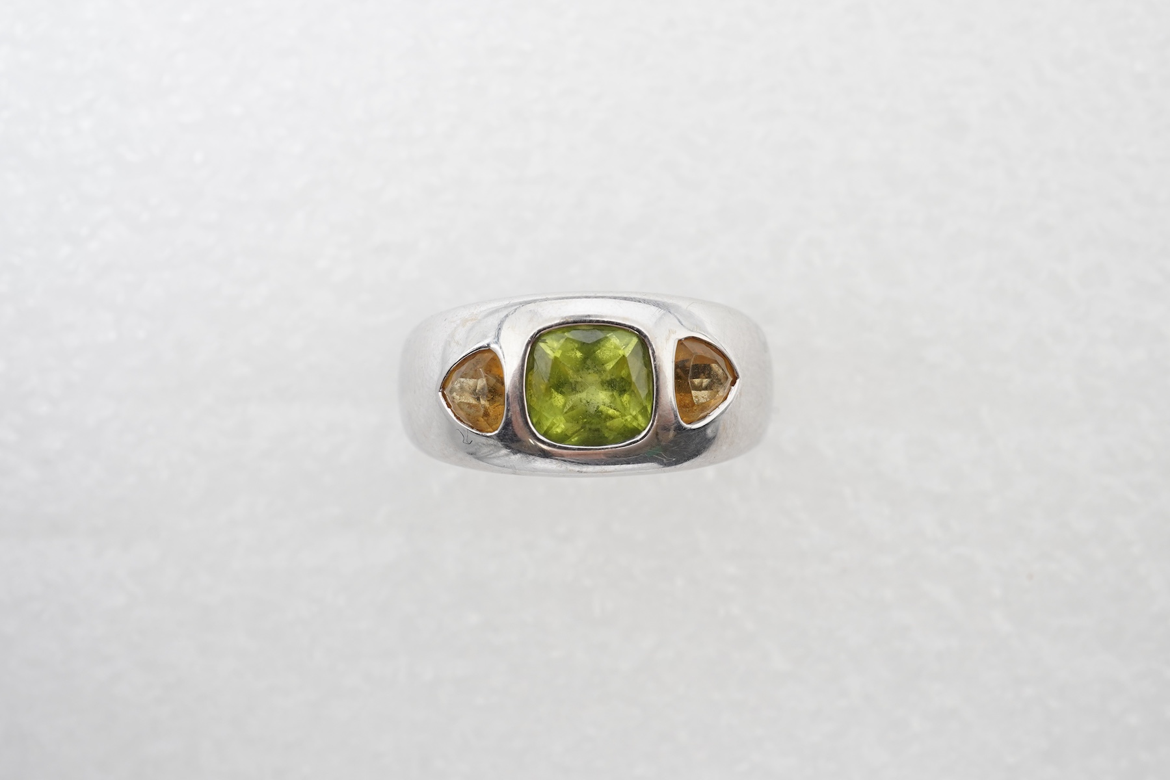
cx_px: 585
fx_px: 1463
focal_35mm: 45
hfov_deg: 43.6
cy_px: 390
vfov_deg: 29.9
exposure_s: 1/125
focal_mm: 30
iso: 640
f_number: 16
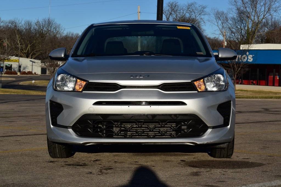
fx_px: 644
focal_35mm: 82
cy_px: 94
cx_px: 140
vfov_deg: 16.6
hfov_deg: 24.6
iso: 250
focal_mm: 55
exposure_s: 1/500
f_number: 11
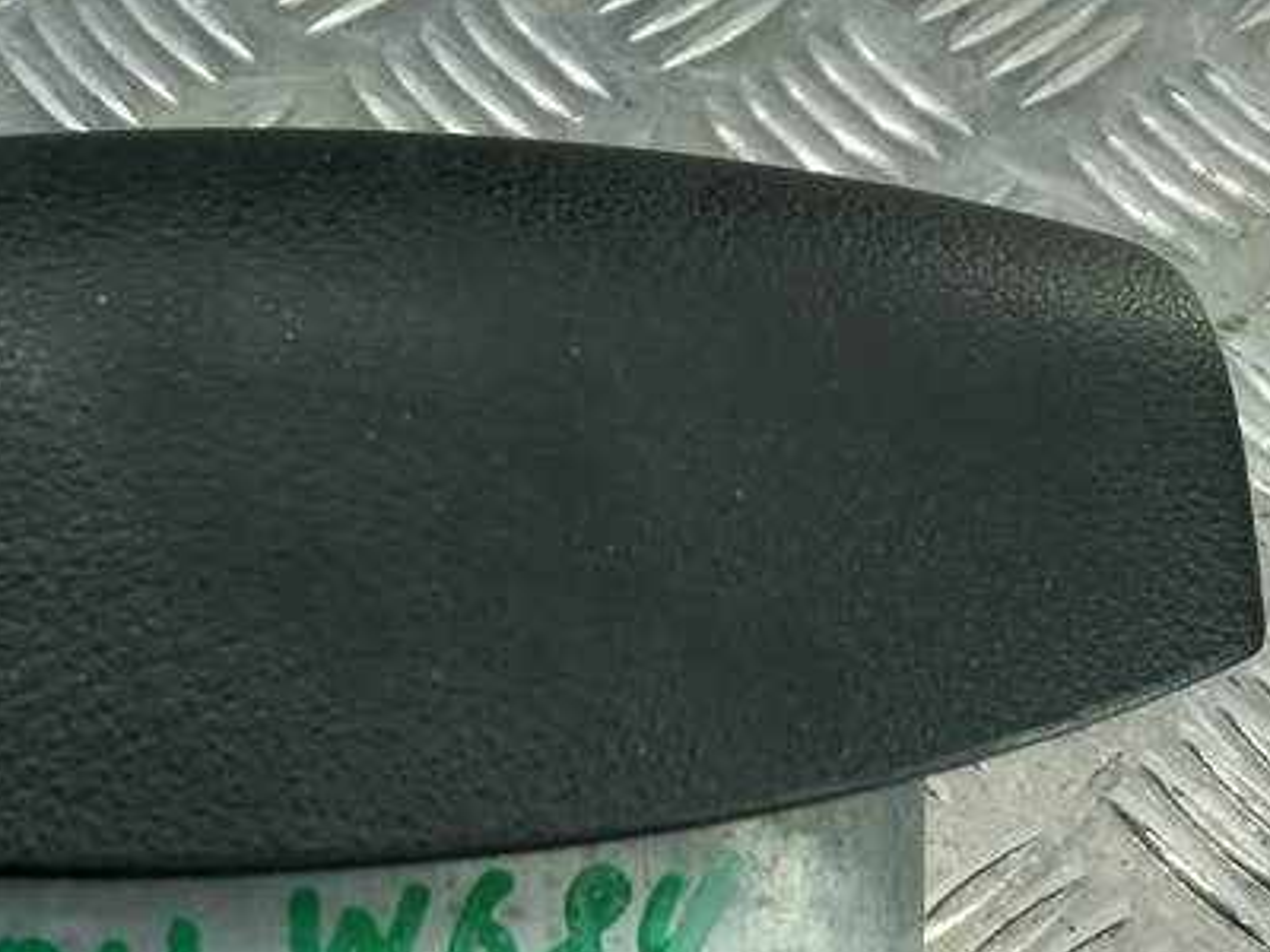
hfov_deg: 29.5
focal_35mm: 64
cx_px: 229
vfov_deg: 22.2
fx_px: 2348
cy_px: 927
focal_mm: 4.6
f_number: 1.8
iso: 50
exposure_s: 1/50
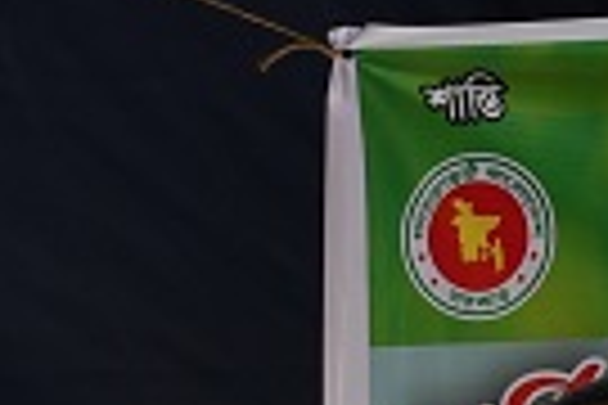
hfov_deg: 6.7
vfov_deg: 4.6
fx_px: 4999
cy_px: 603
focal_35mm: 296
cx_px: 1369
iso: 250
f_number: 5.6
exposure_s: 1/250
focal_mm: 27
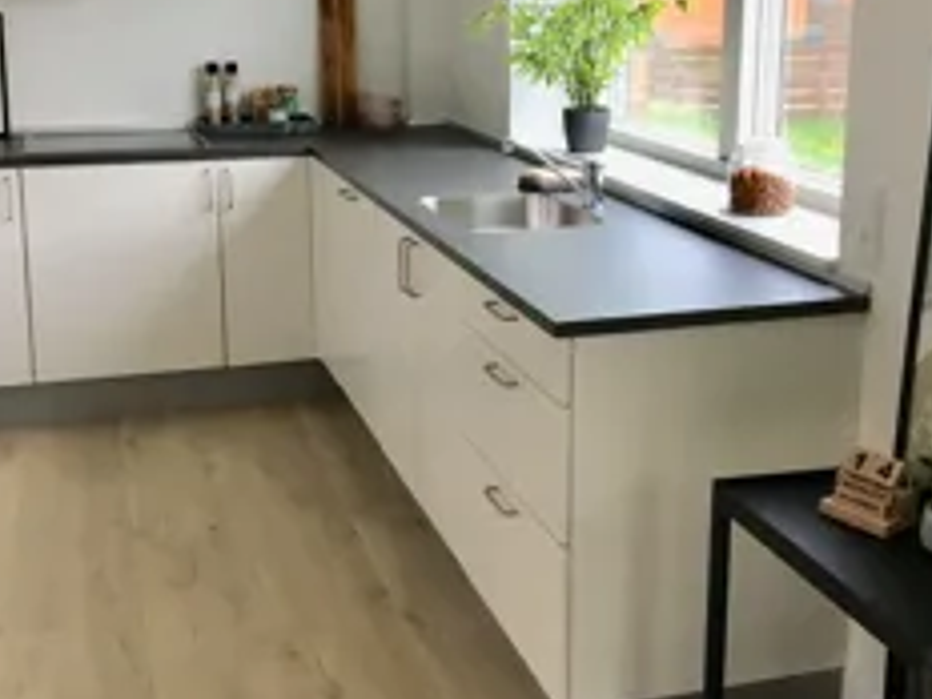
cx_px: 462
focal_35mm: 50
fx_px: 1346
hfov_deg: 38.2
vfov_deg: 29.0
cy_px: 249
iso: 32
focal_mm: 4.15
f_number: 2.2
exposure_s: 1/33
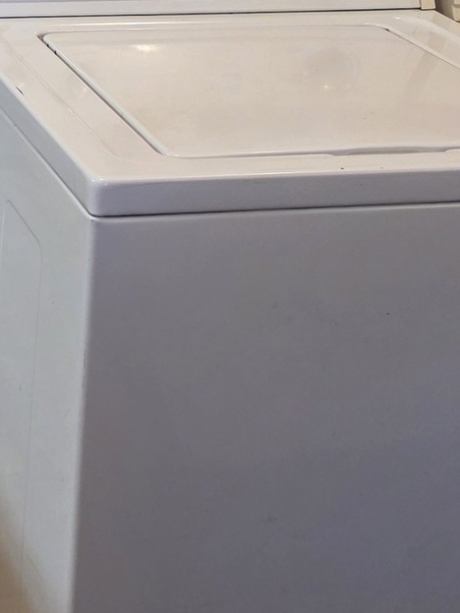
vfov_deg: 21.3
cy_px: -139
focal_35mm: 85
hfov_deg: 16.3
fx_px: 1505
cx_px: -158
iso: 400
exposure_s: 1/120
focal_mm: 6.3
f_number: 1.7
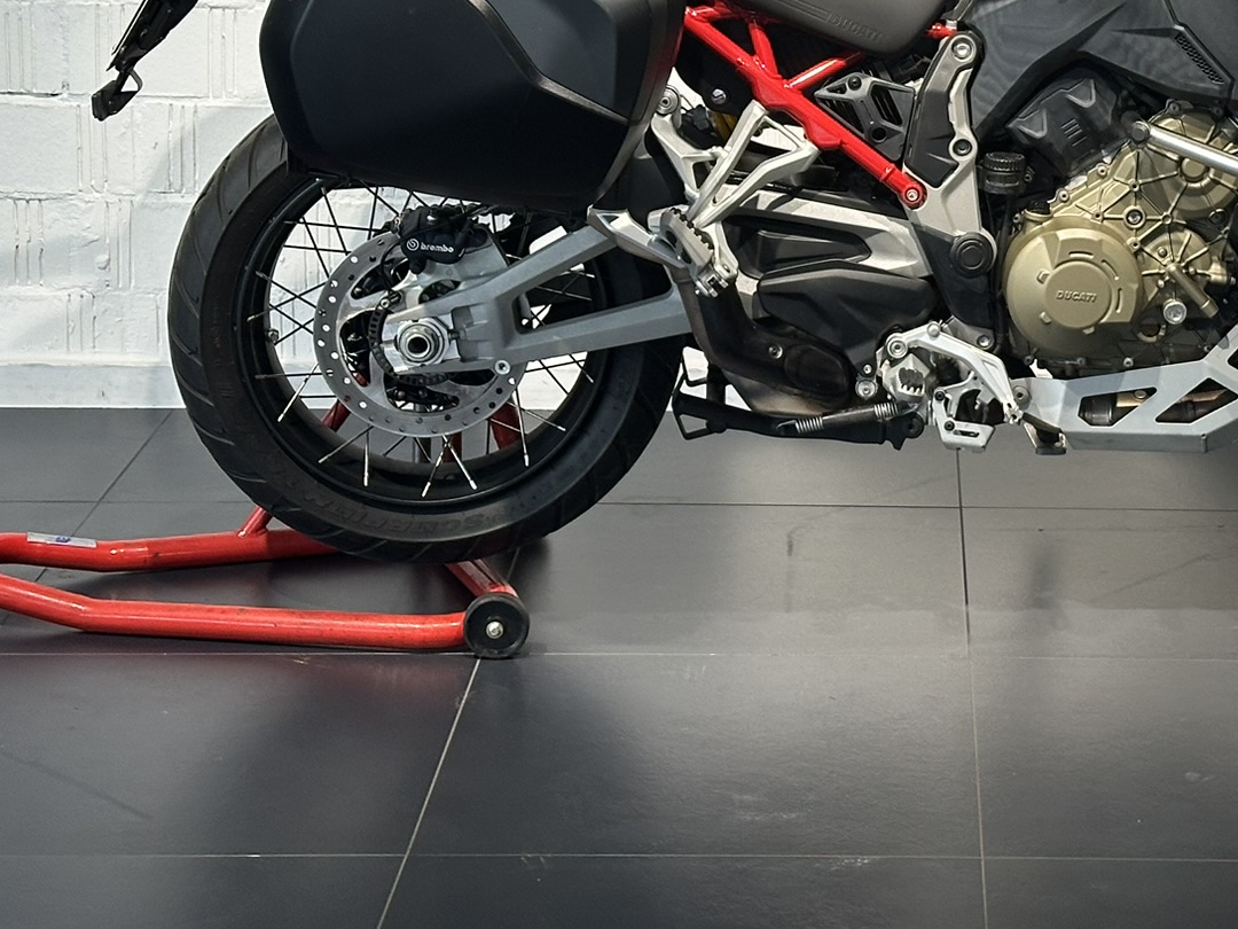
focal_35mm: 91
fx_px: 3255
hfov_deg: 21.2
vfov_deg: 16.0
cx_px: 1017
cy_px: 79
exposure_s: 1/76
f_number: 1.78
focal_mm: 6.86
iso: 80
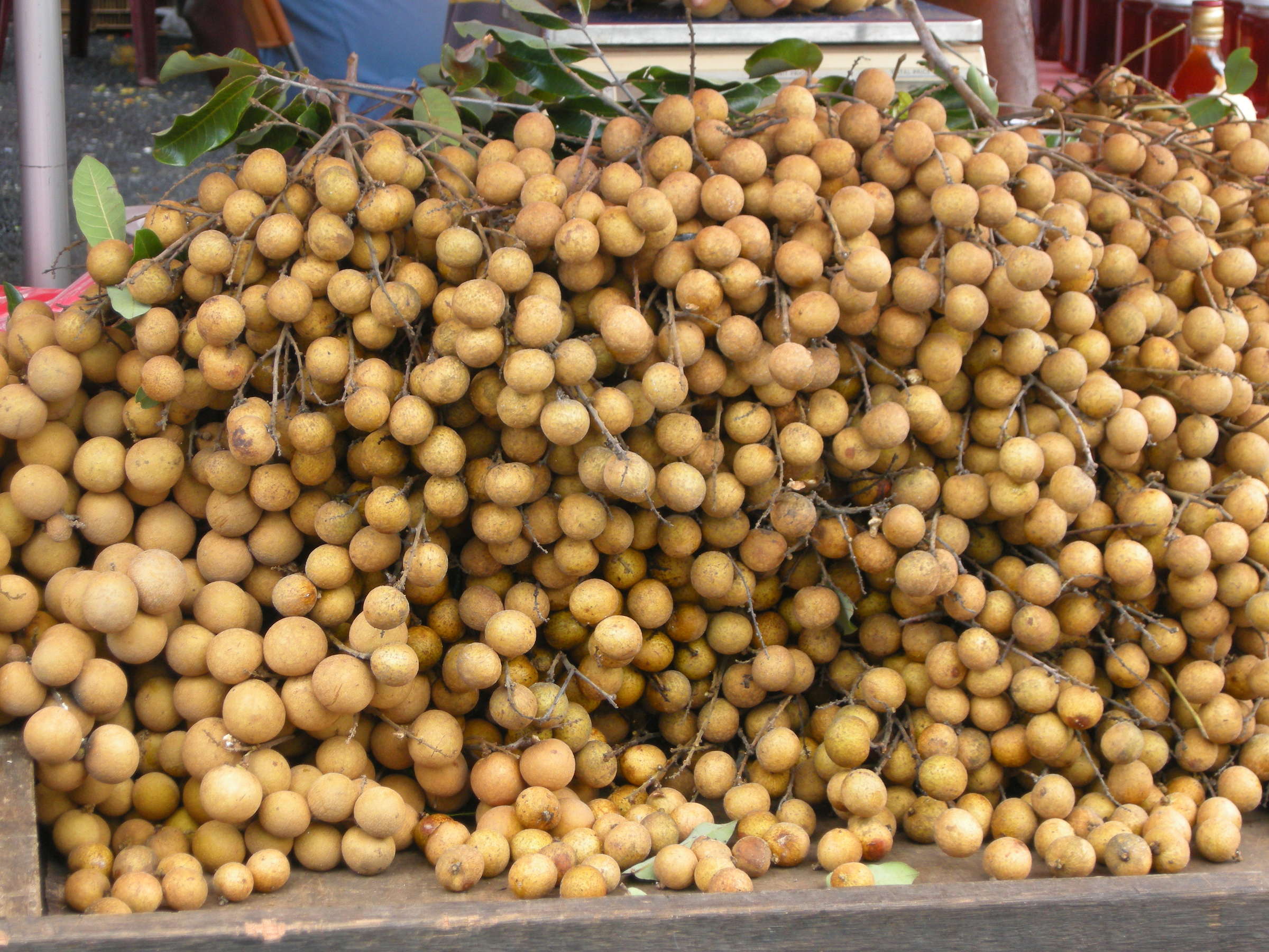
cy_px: 476
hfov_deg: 19.4
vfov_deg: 14.6
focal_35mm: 101
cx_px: 634
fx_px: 3703
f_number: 4.7
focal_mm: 21.5
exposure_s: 1/46
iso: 102
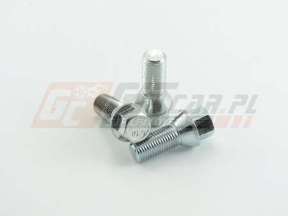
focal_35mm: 170
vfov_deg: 8.7
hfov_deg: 11.6
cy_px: 108
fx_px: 1415
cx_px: 144
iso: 400
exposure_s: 1/125
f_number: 6.5
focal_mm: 30.5
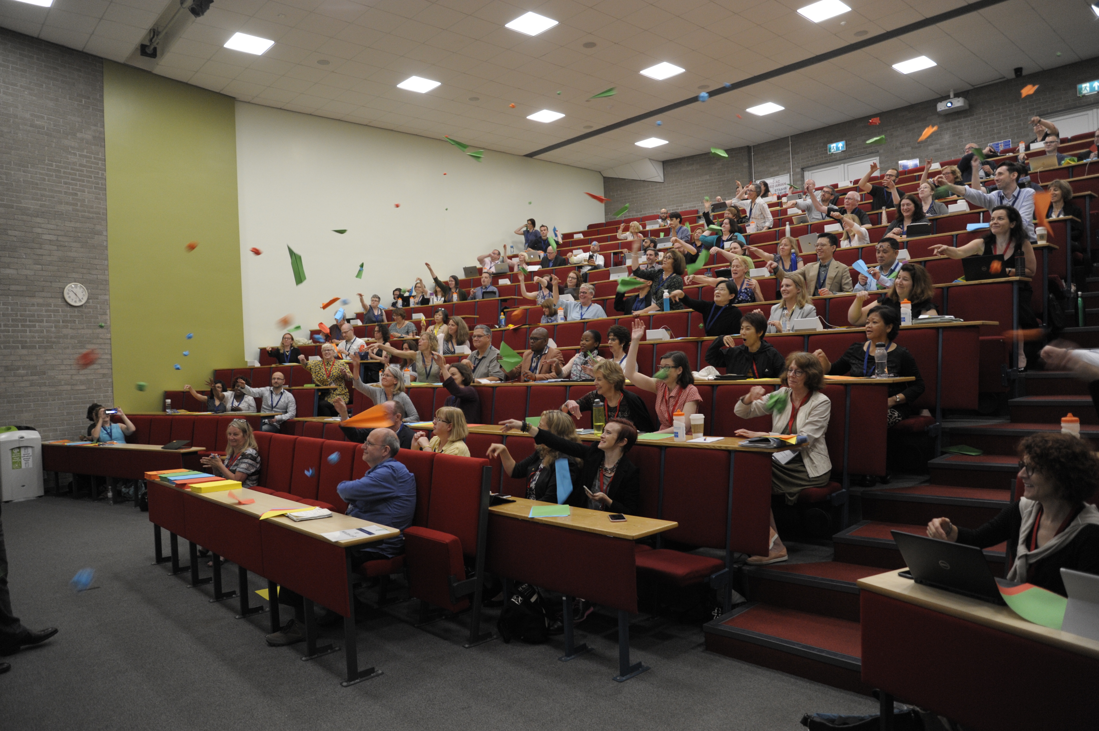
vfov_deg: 53.1
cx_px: 550
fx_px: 732
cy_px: 366
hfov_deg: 73.8
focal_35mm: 24
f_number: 3.5
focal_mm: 24
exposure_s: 1/100
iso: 1600
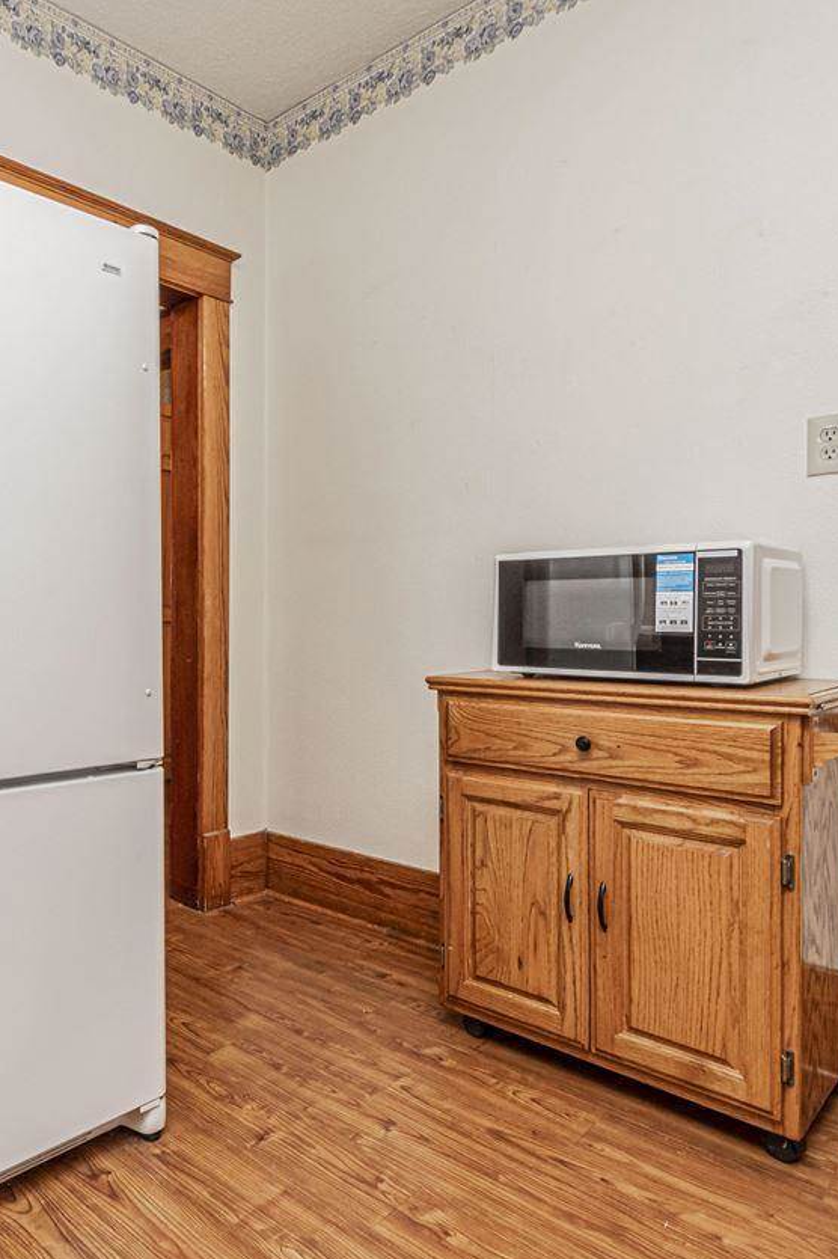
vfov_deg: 76.1
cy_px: 631
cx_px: 181
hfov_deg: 52.0
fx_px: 804
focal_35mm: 23
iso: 1400
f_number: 10
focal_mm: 10
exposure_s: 1/60
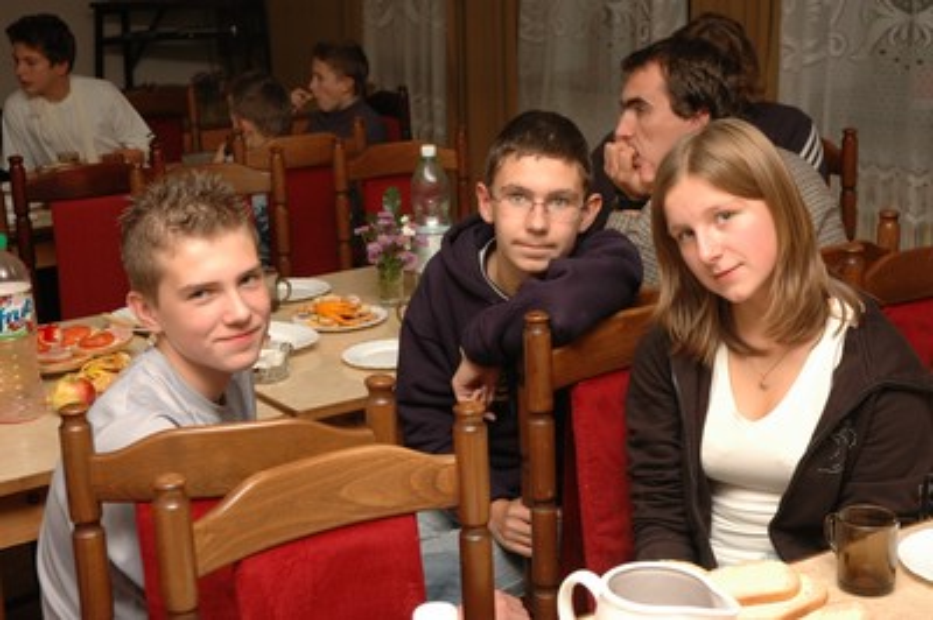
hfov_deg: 35.1
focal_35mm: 57
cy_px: 310
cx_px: 466
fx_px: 1476
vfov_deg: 23.7
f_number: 5.6
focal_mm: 38
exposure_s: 1/45
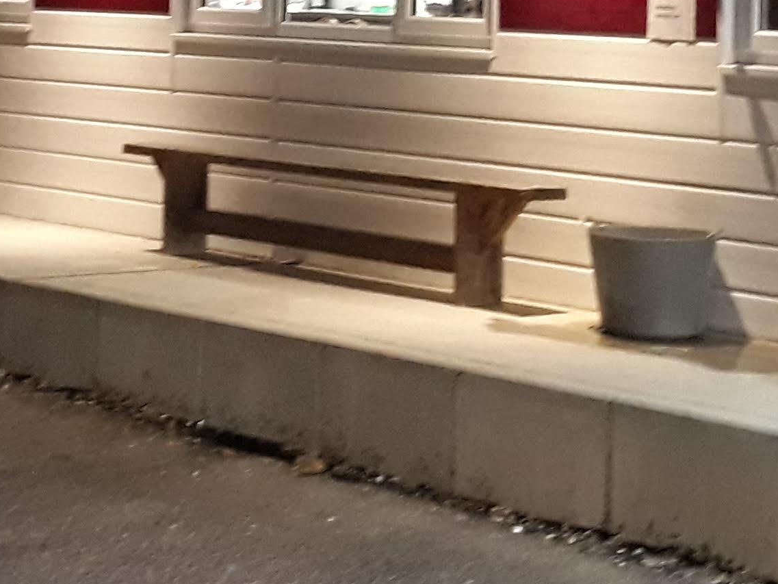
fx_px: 2203
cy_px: -73
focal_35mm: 98
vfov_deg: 14.7
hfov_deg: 20.0
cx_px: 256
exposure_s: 1/25
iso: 400
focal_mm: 3.71
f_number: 1.7
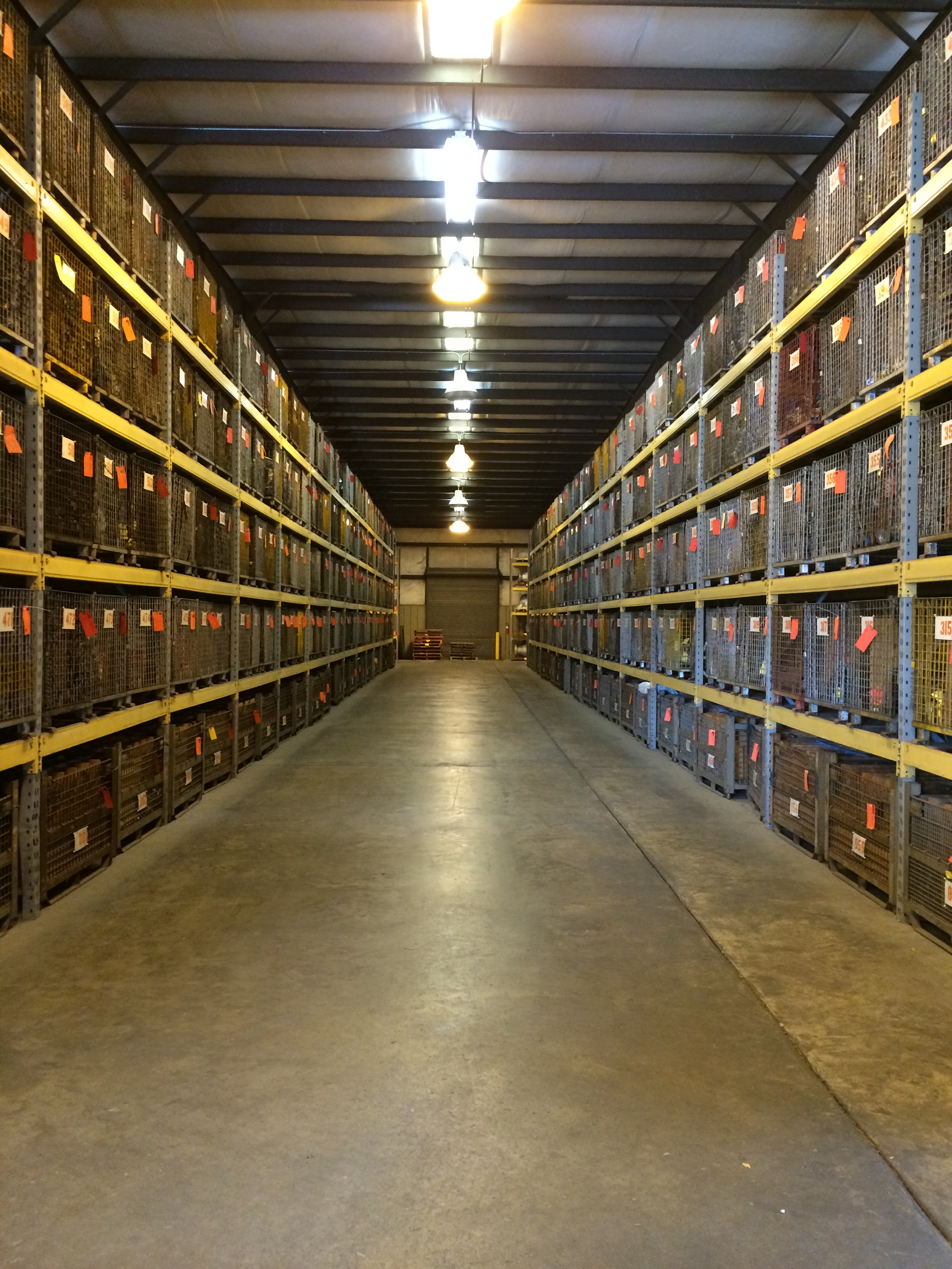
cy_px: 634
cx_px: 476
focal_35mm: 29
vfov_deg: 61.7
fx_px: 1063
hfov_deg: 48.2
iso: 250
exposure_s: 1/30
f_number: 2.2
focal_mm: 4.15
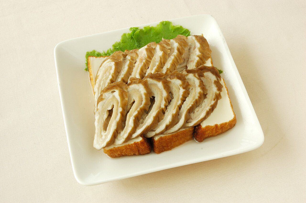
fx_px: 611
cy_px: 102
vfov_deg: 18.9
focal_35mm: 72
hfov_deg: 28.1
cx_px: 153
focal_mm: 48
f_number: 16
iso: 200
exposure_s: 1/20
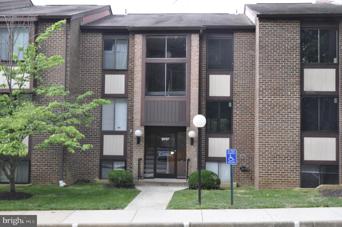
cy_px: 114
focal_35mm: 51
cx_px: 171
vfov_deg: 26.4
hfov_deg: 38.9
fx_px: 484
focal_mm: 34
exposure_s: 1/100
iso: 400
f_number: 5
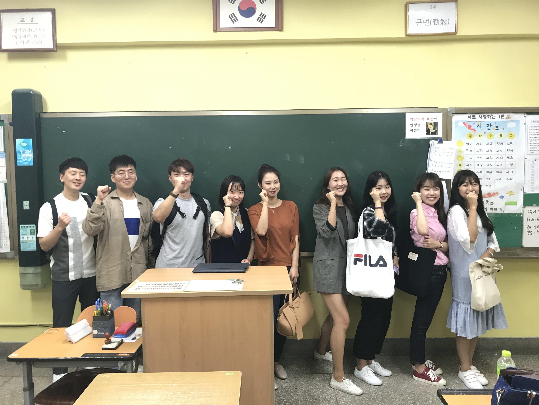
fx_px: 436
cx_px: 270
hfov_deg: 63.4
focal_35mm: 28
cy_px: 202
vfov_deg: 49.7
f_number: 1.8
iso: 40
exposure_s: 1/17
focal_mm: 3.99
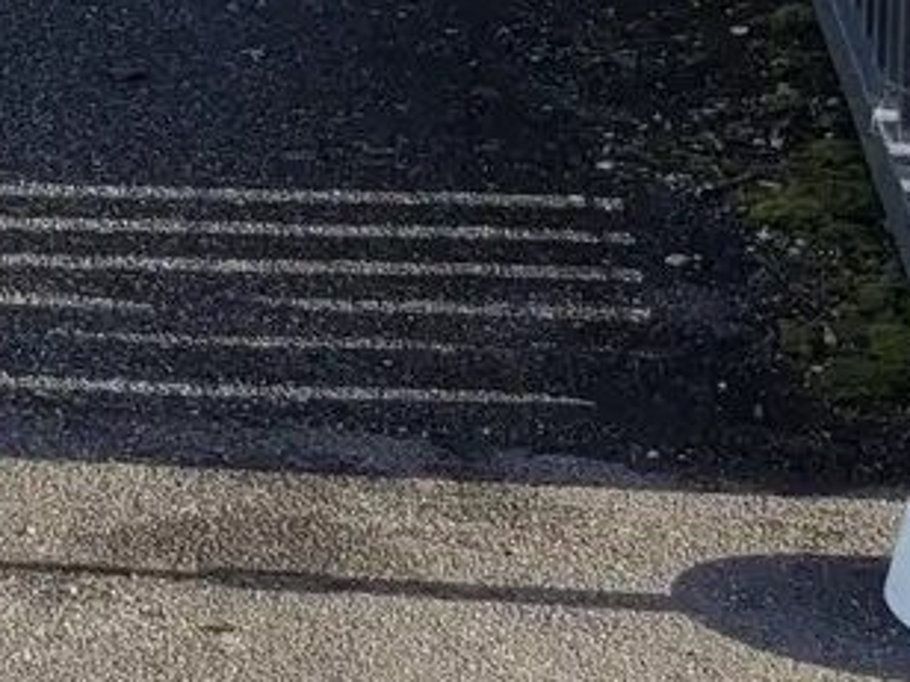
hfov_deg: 10.8
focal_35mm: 169
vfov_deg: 8.0
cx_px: -818
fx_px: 4443
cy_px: -1024
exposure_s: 1/1453
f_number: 1.8
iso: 40
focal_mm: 5.4
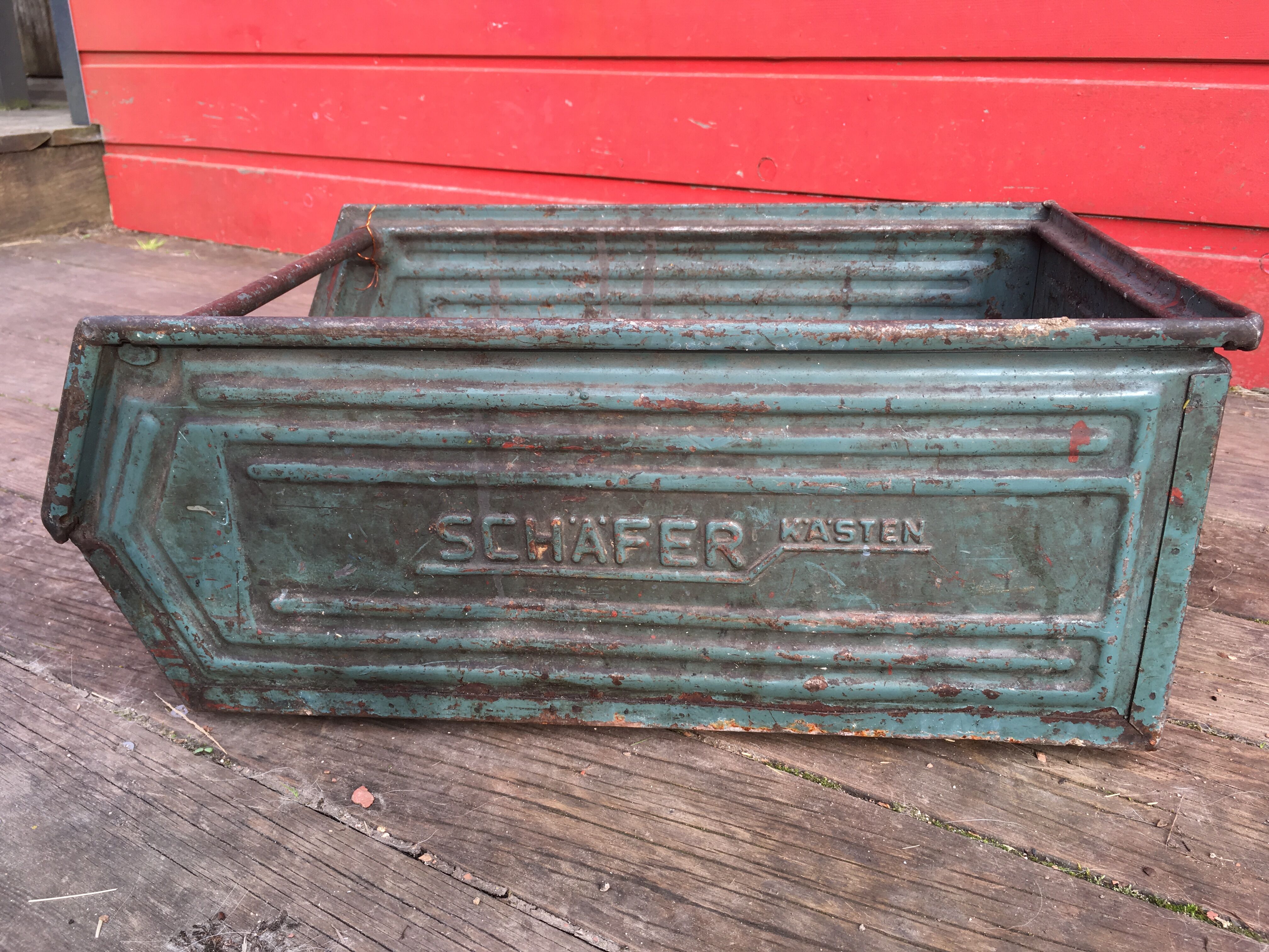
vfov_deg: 48.2
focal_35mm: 29
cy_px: 476
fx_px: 1063
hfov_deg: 61.7
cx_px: 634
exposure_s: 1/100
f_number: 2.2
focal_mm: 4.15
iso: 25
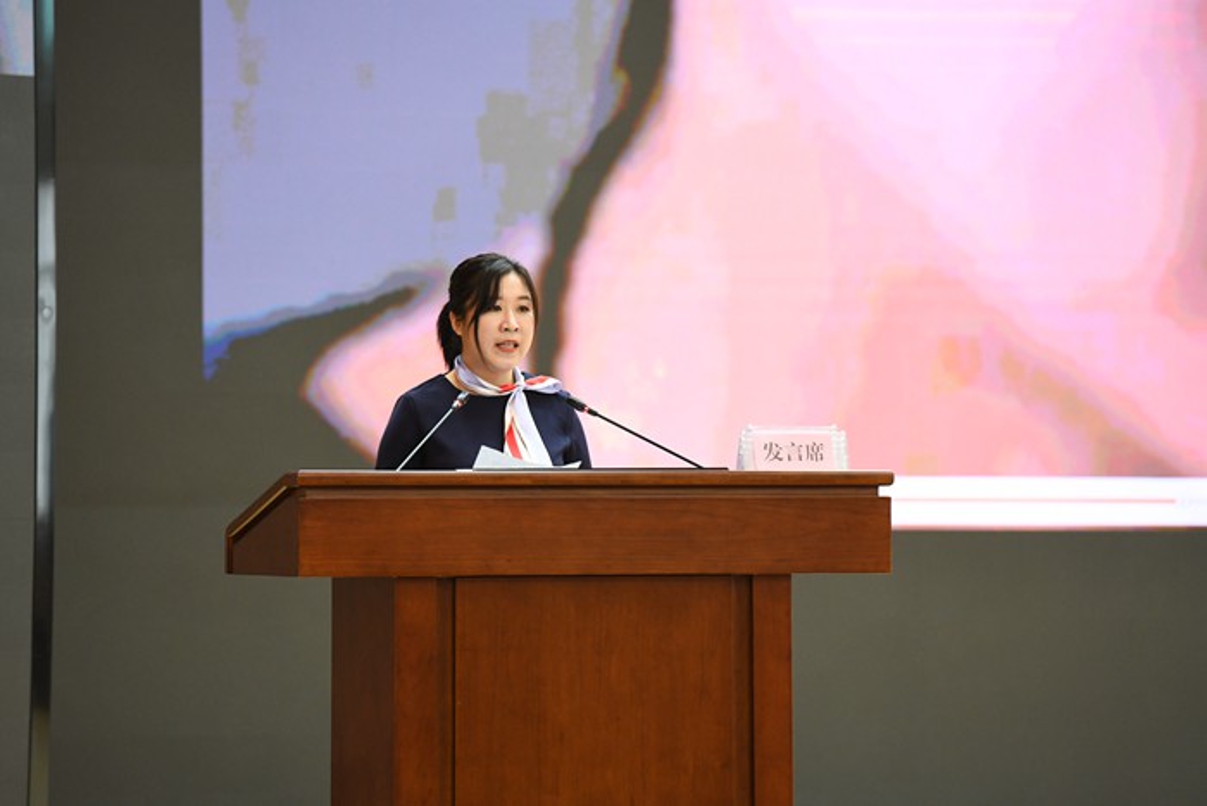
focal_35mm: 200
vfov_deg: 6.9
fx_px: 6707
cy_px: 403
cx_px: 604
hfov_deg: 10.3
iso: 2500
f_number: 4
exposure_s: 1/125
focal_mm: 200
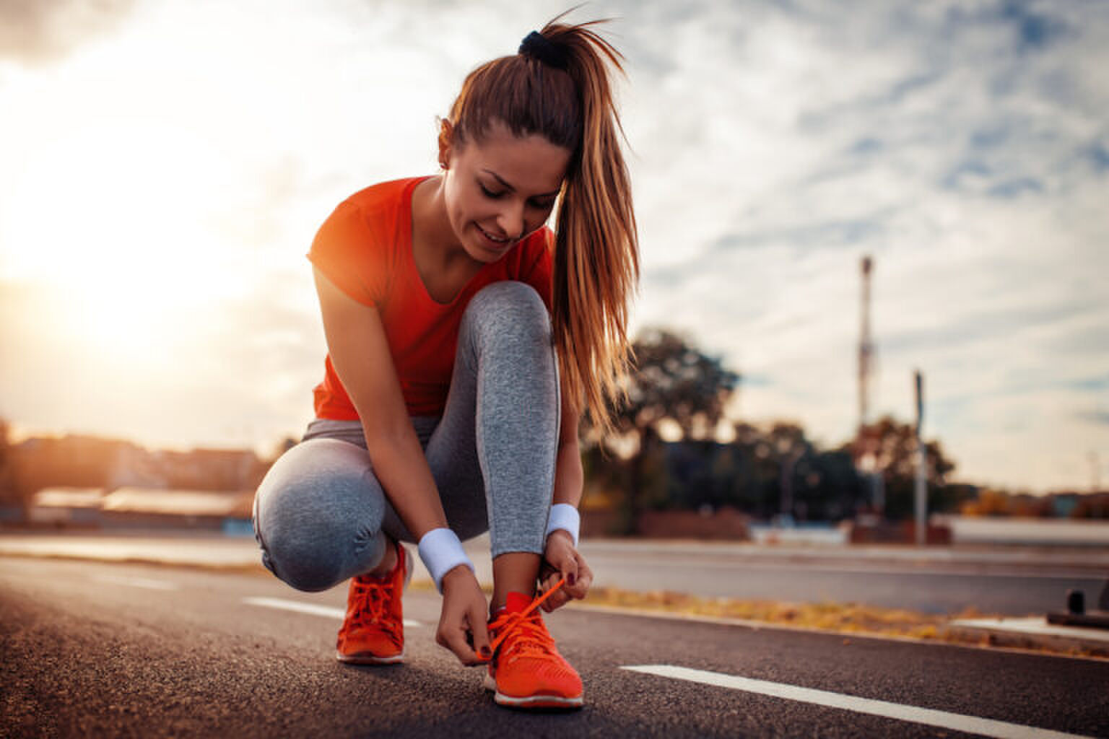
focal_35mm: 35
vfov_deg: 37.9
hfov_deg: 54.4
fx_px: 1078
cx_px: 554
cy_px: 370
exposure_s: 1/1250
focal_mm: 35
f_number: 2.2
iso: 64
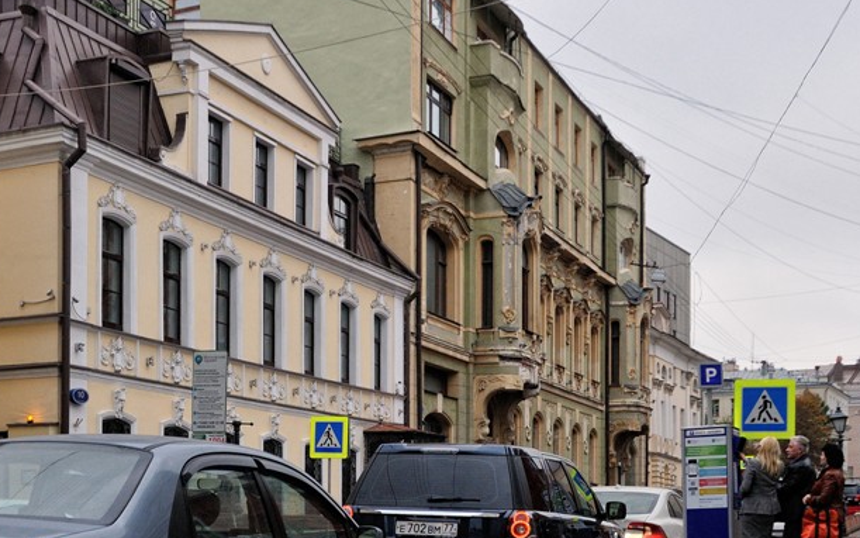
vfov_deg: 23.9
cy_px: 360
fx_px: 1266
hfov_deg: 37.5
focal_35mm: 54
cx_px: 387
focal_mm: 24
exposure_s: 1/320
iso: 640
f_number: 5.6
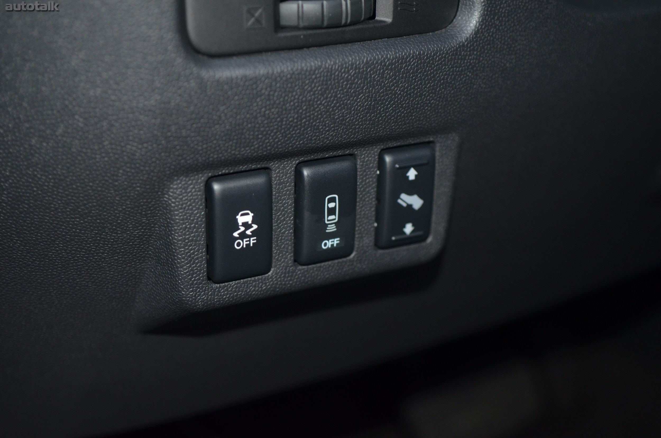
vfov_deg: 23.7
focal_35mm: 57
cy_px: 219
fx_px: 1044
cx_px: 330
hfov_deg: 35.1
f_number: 2.8
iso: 800
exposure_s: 1/60
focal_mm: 38
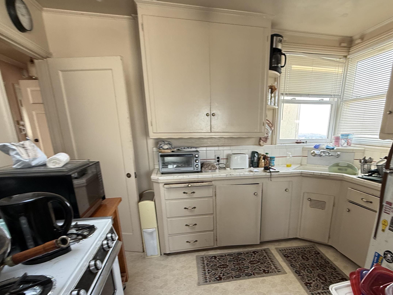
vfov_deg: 64.3
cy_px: 196
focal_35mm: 20
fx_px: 227
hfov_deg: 81.0
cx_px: 231
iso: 160
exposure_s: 1/99
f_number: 2.2
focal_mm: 2.22
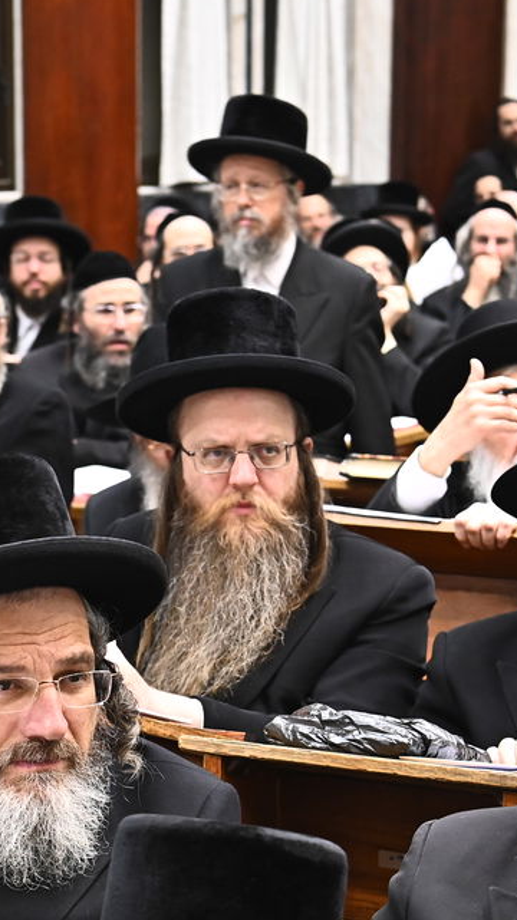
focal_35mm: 119
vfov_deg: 17.9
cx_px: 303
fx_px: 2904
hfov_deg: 10.2
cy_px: 660
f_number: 5
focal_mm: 52
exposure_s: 1/200
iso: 2500
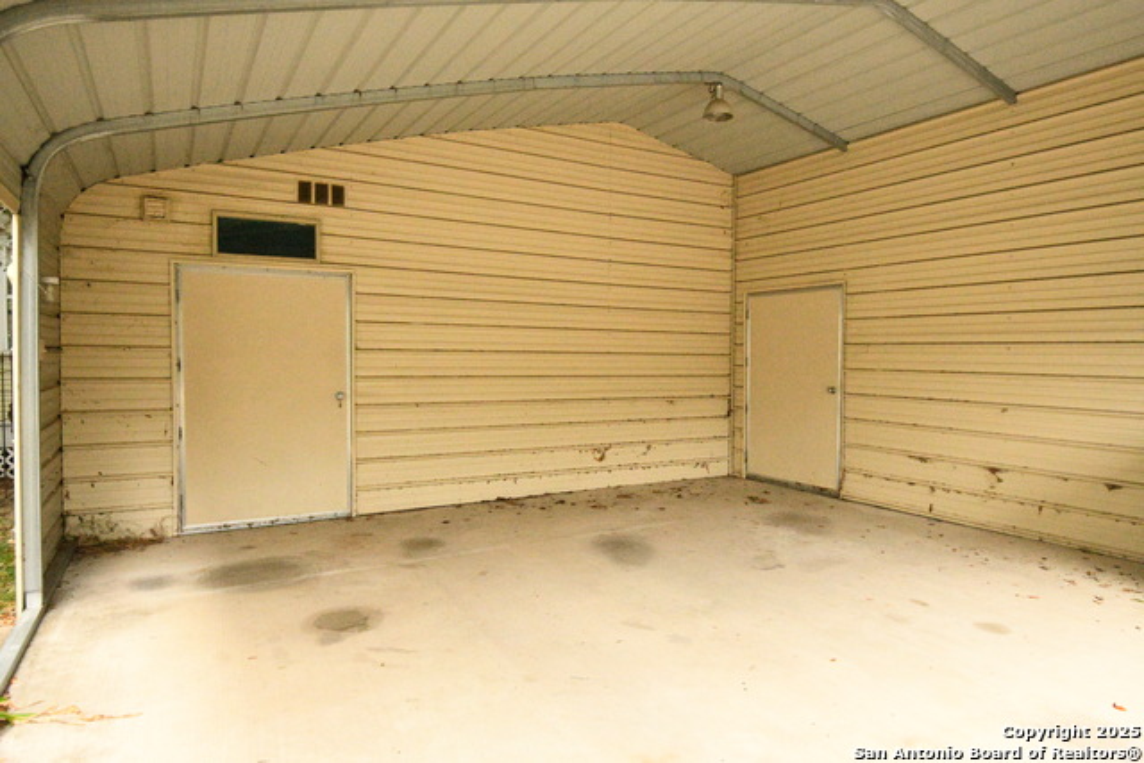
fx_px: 699
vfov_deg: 57.3
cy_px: 382
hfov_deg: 78.6
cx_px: 572
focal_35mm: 22
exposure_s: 1/8000
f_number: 5
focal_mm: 22
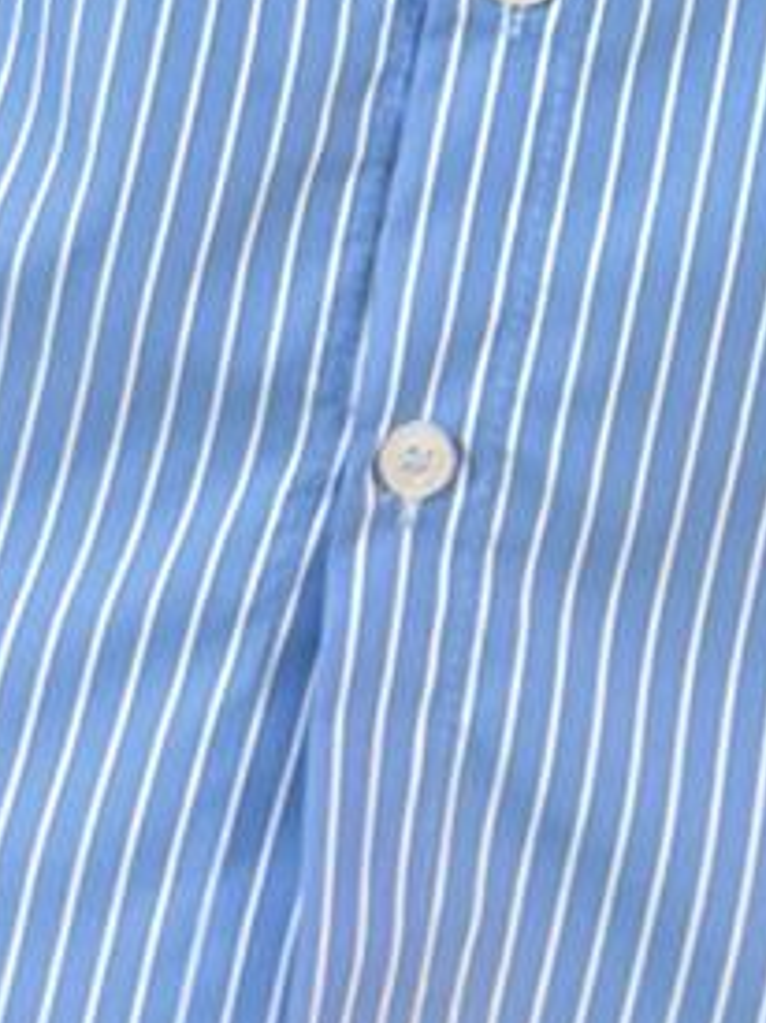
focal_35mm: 279
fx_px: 8238
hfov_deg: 5.3
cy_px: -1216
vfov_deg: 6.8
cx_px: 636
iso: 64
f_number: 1.78
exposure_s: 1/100
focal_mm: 6.86
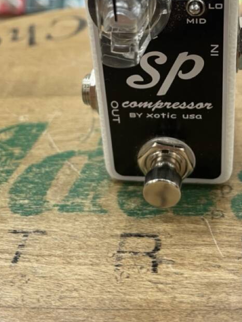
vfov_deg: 39.0
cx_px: 177
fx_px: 429
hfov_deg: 31.0
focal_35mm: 46
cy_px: 46
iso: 160
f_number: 1.6
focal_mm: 4.2
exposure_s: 1/60
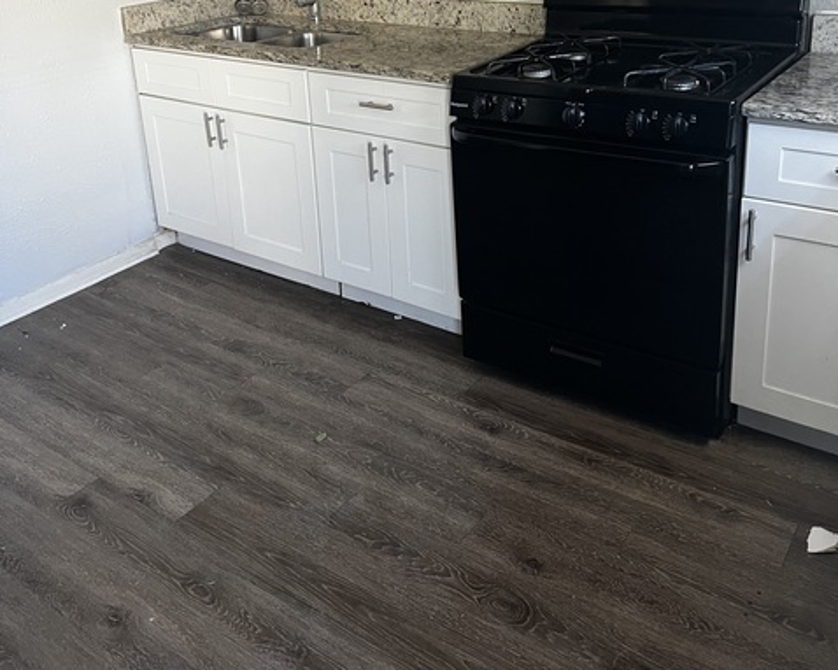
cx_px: 419
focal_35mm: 34
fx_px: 843
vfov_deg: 41.8
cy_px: 153
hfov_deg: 52.9
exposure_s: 1/60
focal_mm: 5.7
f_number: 1.5
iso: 320
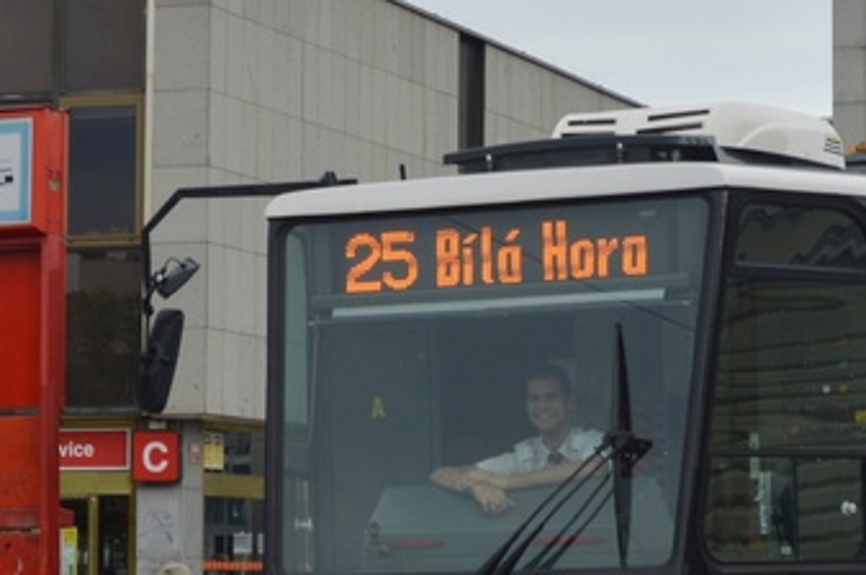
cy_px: 326
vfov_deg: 9.8
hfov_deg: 14.7
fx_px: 3340
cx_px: 714
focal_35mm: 139
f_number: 7.1
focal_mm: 26
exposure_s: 1/200
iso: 100
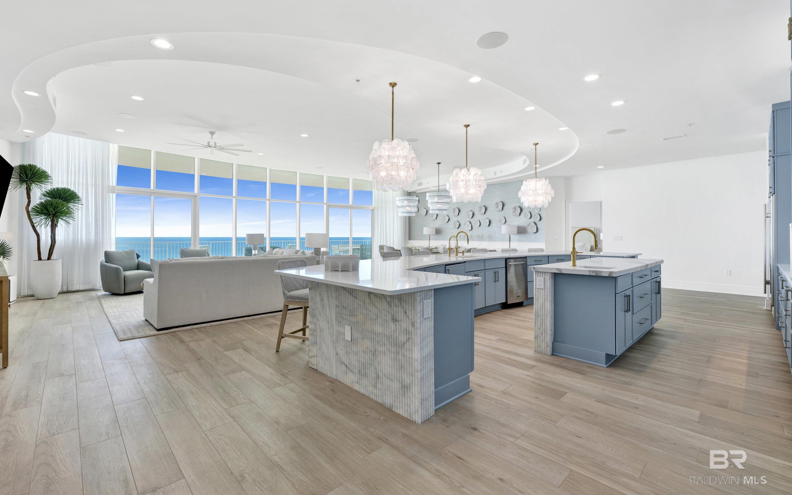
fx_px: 345
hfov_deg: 97.8
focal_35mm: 16
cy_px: 231
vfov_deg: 71.2
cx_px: 381
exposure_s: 1/40
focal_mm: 15
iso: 400
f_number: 11
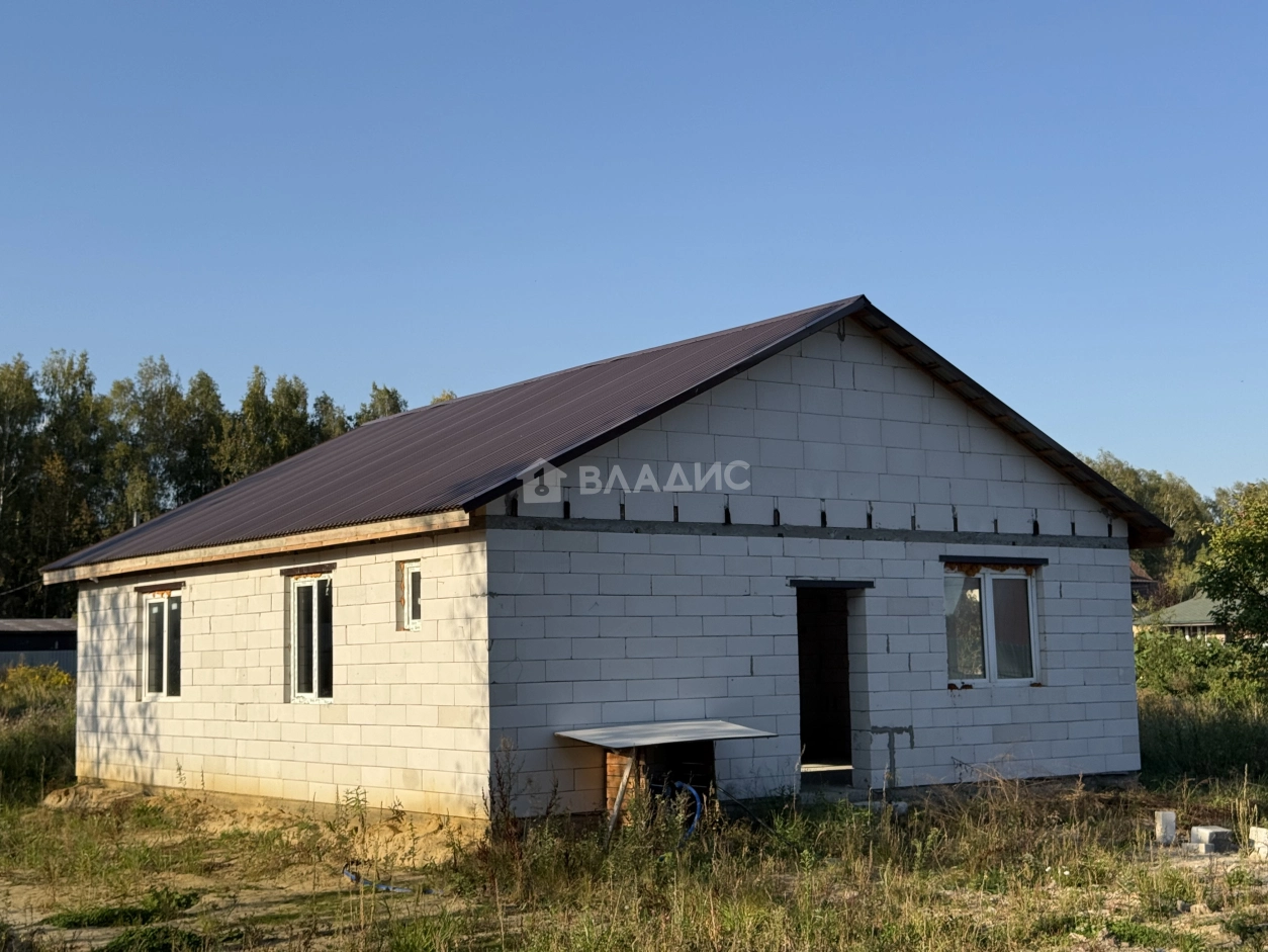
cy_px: 476
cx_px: 634
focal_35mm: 48
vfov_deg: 30.3
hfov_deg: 39.6
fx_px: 1759
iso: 64
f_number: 1.78
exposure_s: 1/3891
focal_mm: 6.76
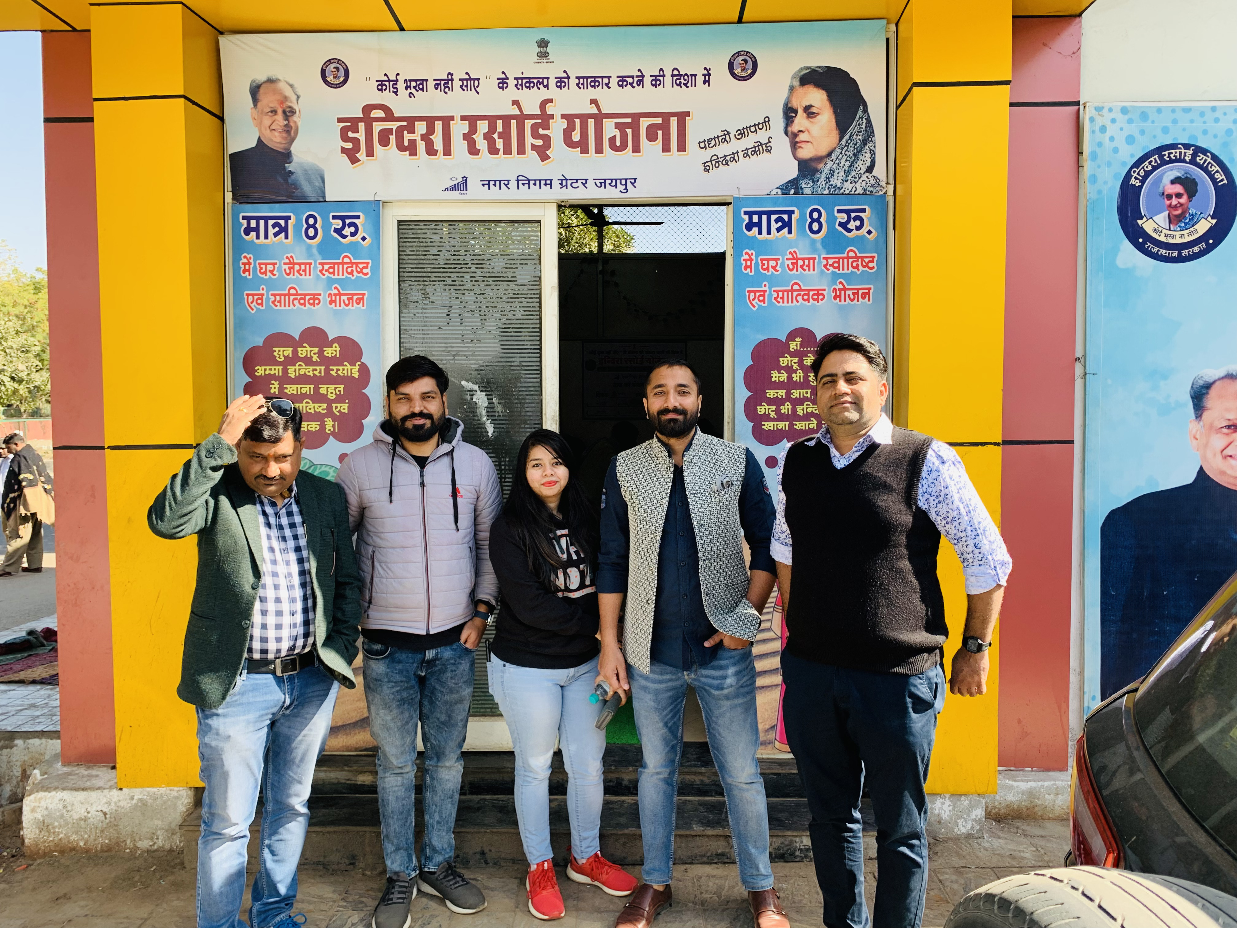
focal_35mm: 26
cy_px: 464
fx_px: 929
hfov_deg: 67.3
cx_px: 618
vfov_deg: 53.1
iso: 25
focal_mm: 4.25
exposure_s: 1/285
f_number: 1.8
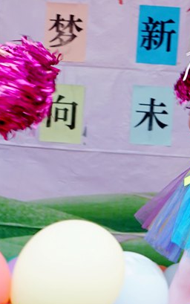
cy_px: 35
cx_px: 86
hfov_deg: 4.9
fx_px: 2226
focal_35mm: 269
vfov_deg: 7.8
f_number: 6.7
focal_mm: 90
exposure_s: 1/125
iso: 500
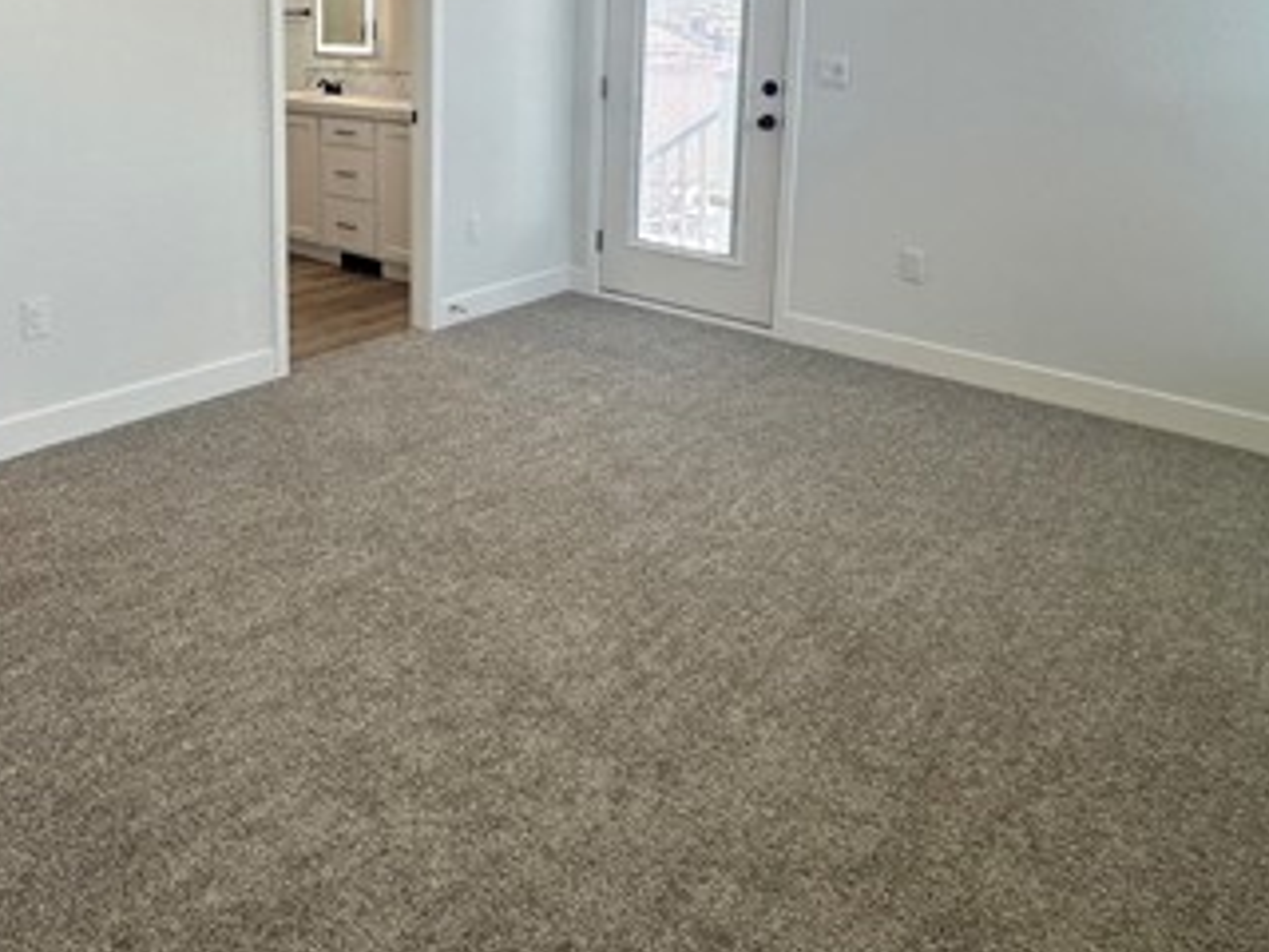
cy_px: 167
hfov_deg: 62.2
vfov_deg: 46.6
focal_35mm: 28
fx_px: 1026
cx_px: 448
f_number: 2.2
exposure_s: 1/120
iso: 80
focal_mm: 2.22
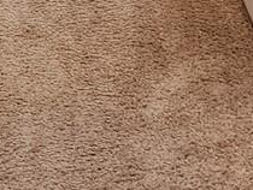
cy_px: -241
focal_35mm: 175
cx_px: 46
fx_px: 1280
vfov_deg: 8.0
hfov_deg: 11.2
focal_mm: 6.4
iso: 250
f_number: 1.8
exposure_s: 1/120
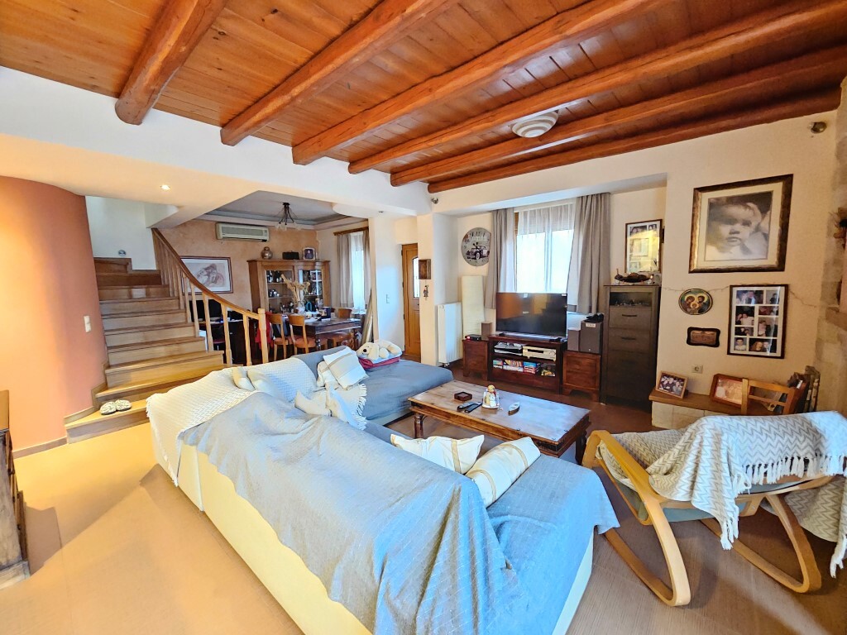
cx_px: 424
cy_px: 318
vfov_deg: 89.9
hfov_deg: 106.2
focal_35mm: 13
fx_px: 318
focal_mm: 2.2
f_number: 2.2
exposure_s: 1/25
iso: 4000
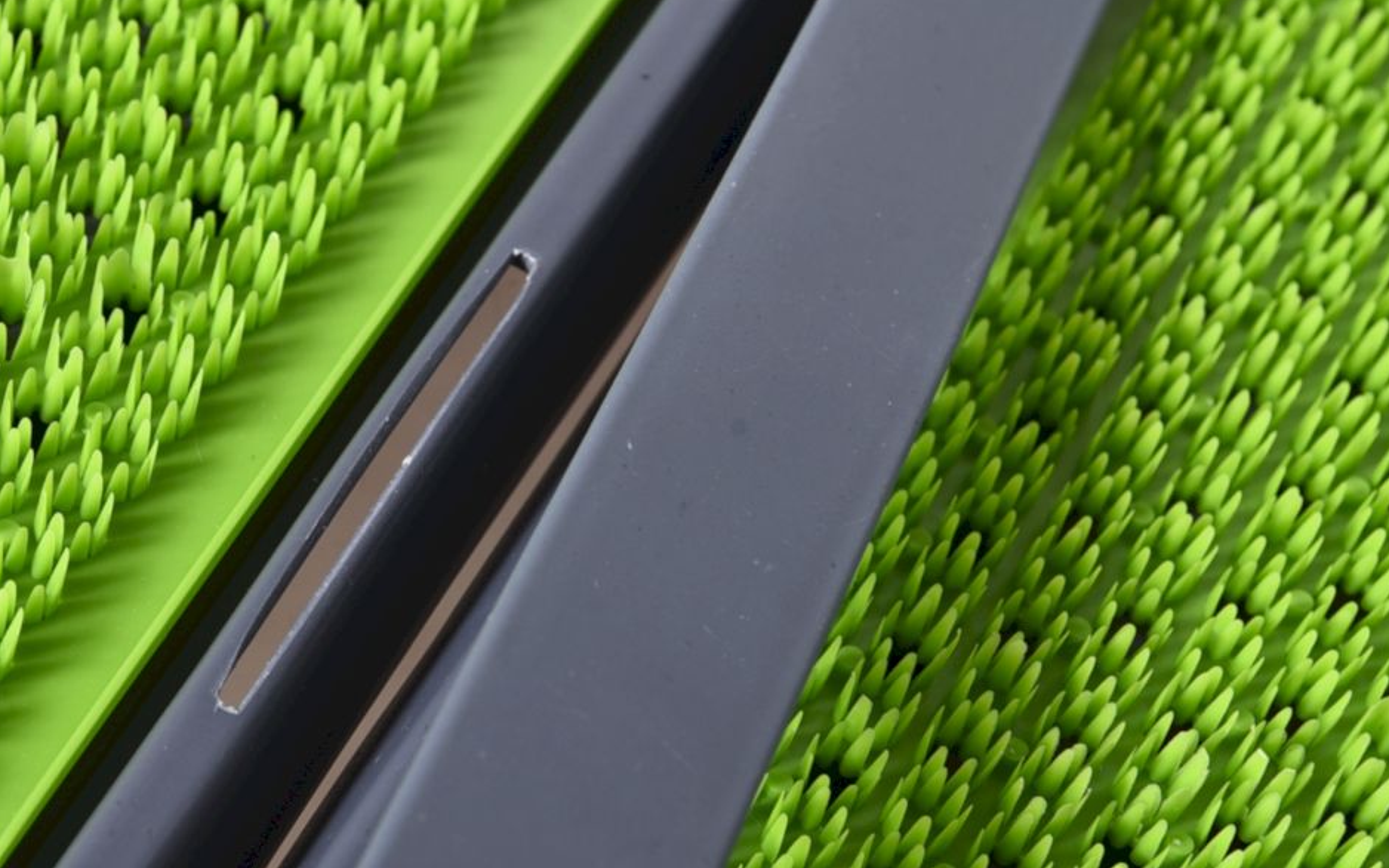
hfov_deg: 18.2
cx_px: 326
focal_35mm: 114
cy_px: 473
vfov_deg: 11.5
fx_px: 4315
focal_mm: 70
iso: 320
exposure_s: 1/125
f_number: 10
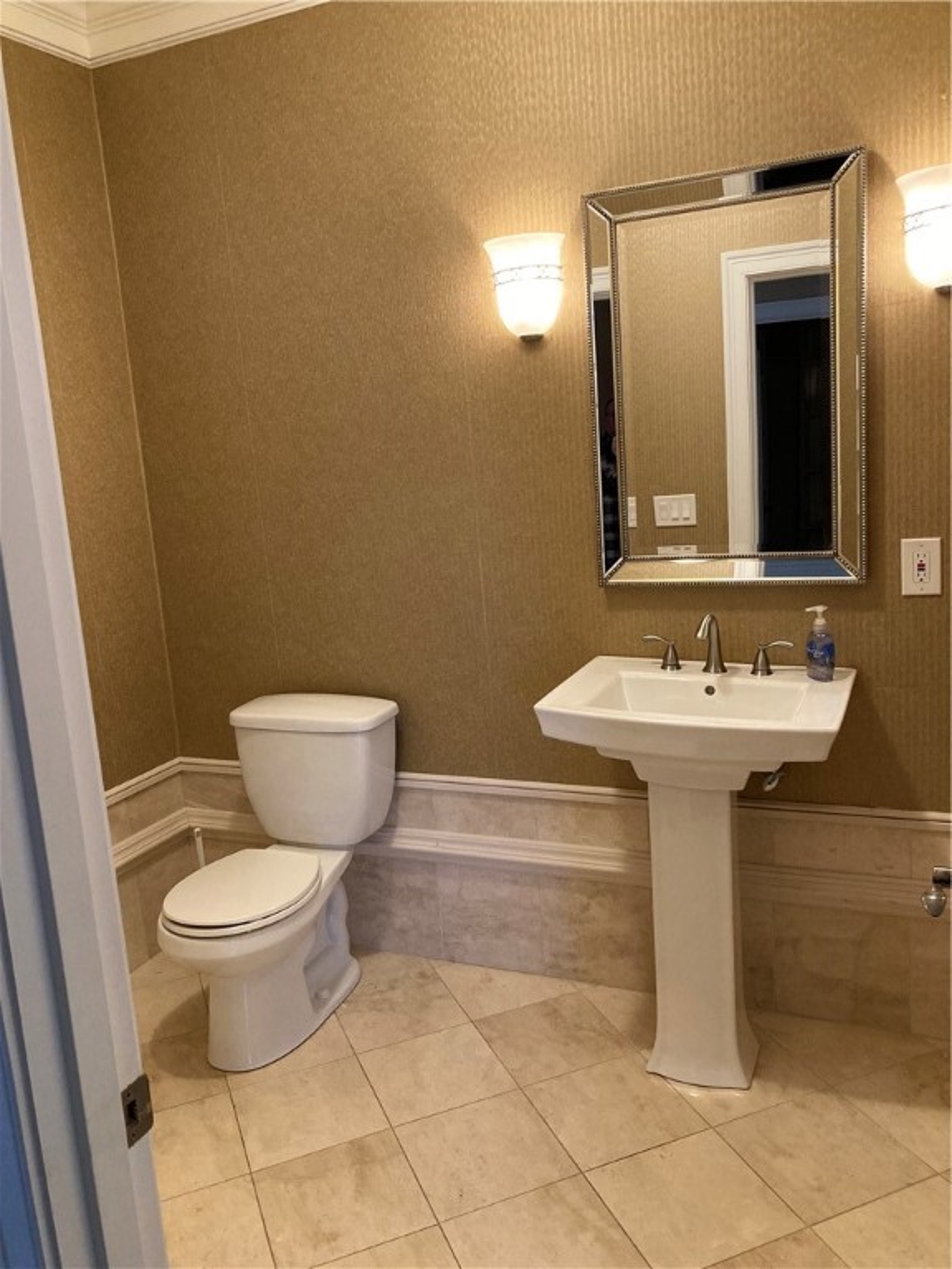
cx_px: 476
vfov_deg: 63.4
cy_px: 634
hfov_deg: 49.7
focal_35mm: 28
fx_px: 1027
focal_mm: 3.99
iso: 200
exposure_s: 1/60
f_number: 1.8
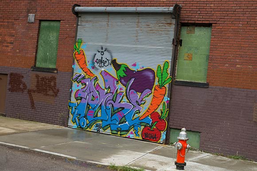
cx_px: 128
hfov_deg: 42.7
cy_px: 86
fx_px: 328
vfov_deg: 29.3
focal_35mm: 46
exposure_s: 1/180
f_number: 5.6
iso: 500
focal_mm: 46
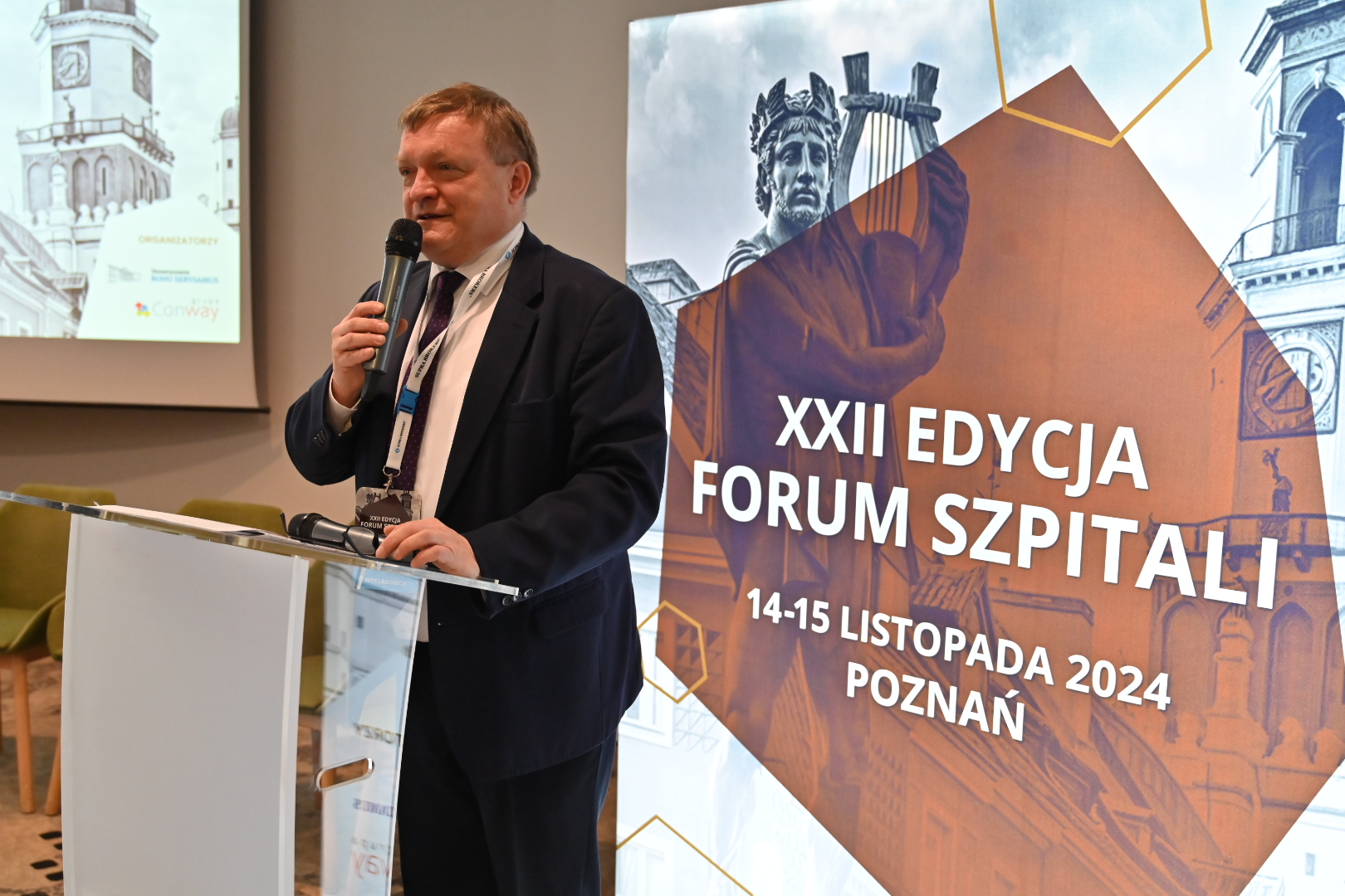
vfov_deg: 34.2
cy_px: 448
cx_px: 672
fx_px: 1457
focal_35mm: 39
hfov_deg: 49.6
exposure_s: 1/250
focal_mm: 39
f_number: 4
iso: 2200
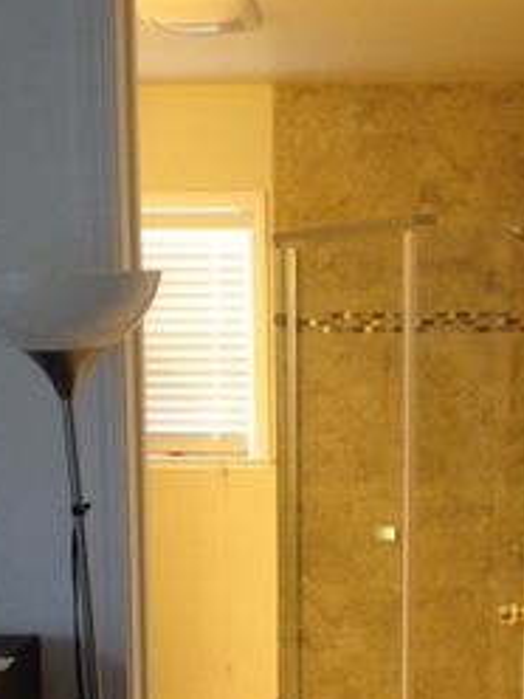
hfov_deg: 22.8
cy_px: 565
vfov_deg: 29.5
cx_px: 349
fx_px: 1292
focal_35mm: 64
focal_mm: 4.28
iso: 160
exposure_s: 1/20
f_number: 2.4
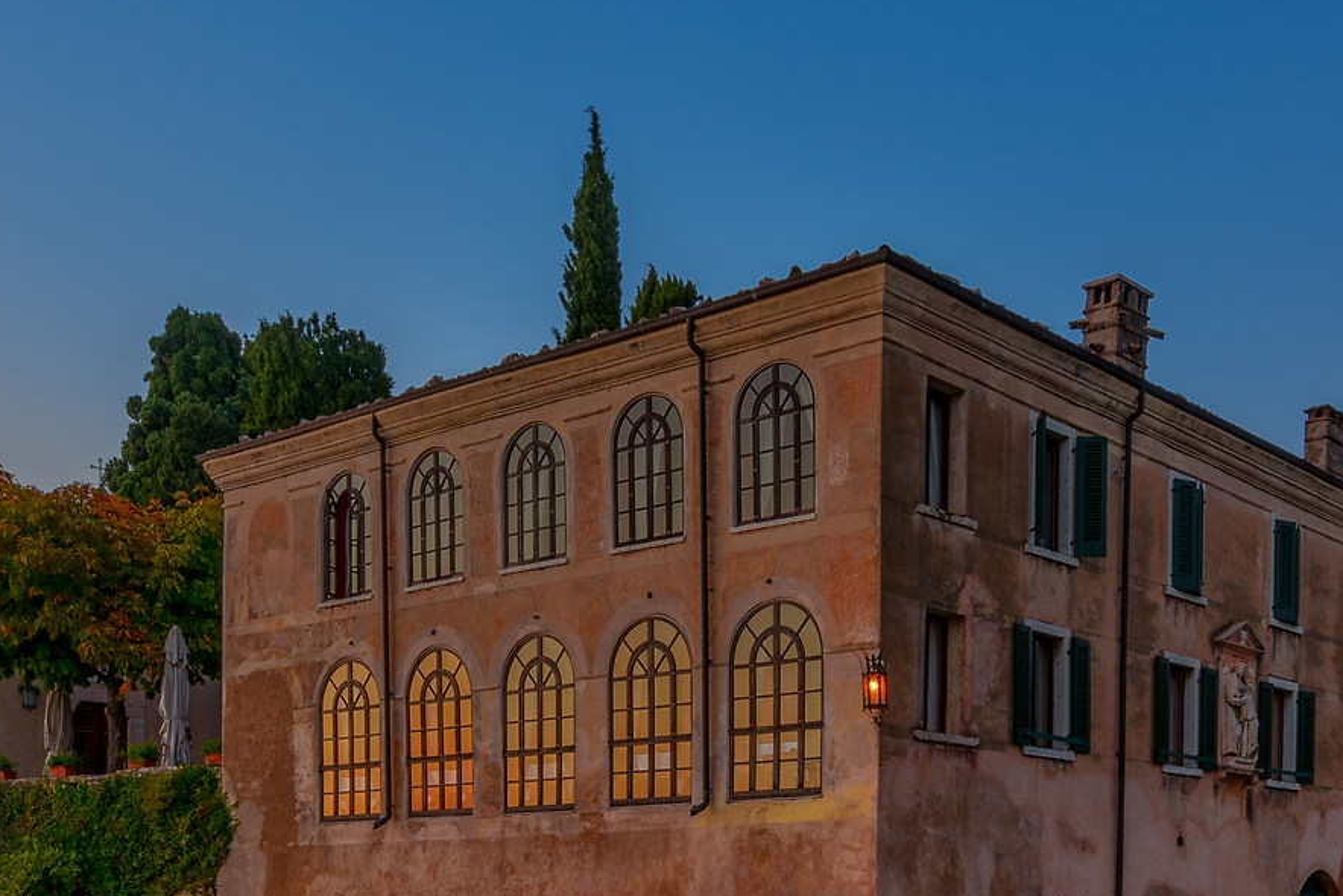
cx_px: 858
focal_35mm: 38
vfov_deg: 32.4
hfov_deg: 50.1
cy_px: 891
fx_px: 1418
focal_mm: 14
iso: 31
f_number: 16
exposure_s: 4
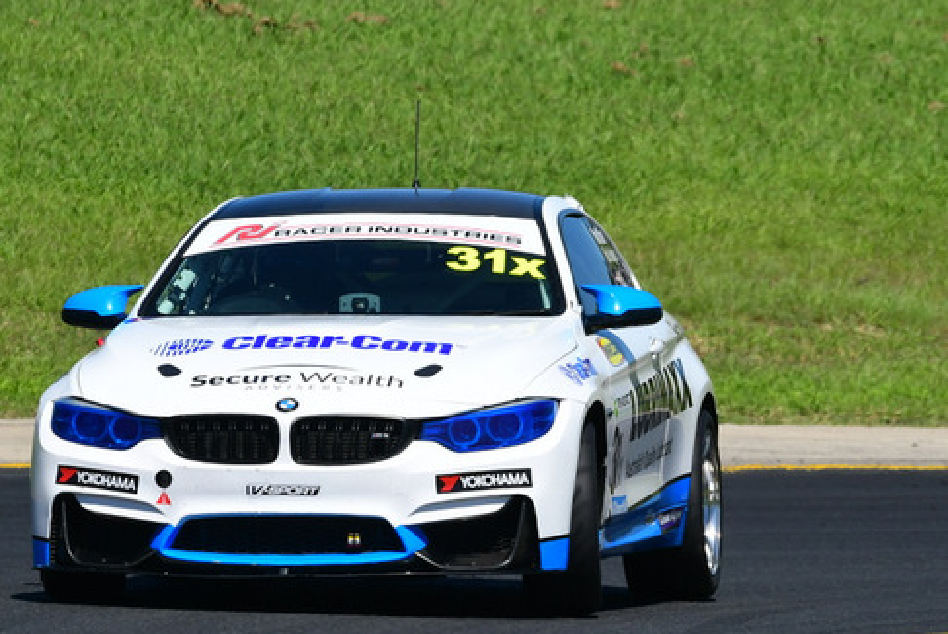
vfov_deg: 1.8
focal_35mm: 765
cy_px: 236
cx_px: 453
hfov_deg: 2.7
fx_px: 20163
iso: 320
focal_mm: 310
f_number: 11
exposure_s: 1/640
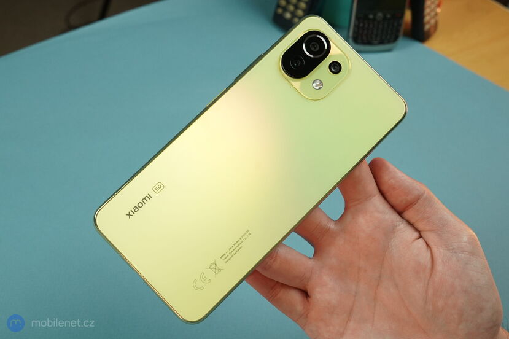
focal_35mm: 31
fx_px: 438
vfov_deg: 42.3
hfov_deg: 60.3
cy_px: 170
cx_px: 254
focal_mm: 31
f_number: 8
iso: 2000
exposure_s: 1/160
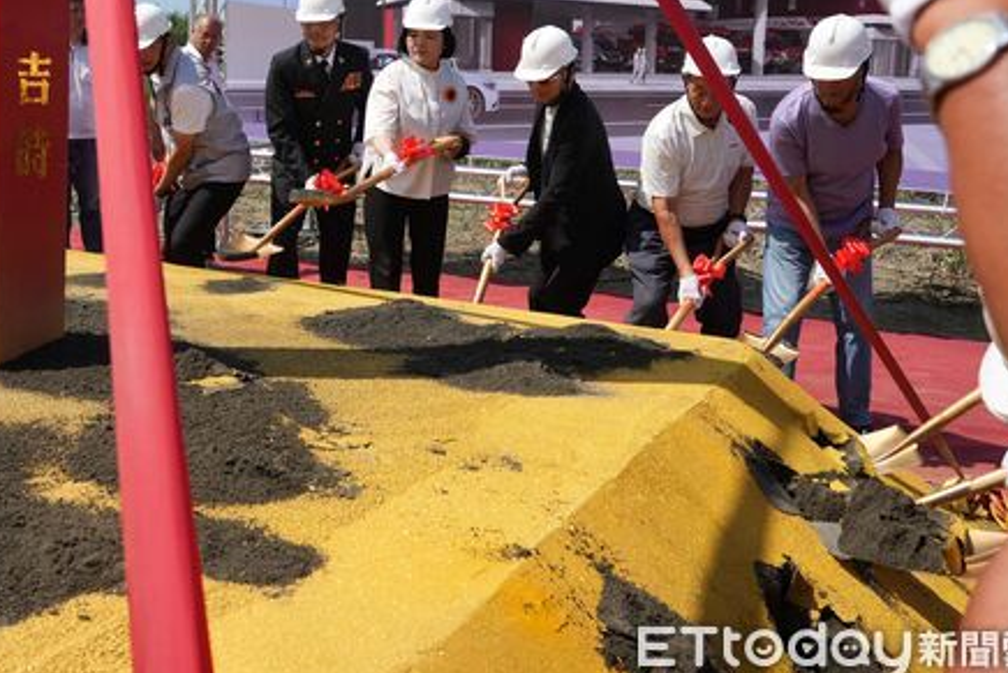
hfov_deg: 44.1
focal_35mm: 44
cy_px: 231
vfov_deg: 30.3
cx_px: 365
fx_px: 1232
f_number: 8
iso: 100
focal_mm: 32
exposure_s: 1/320
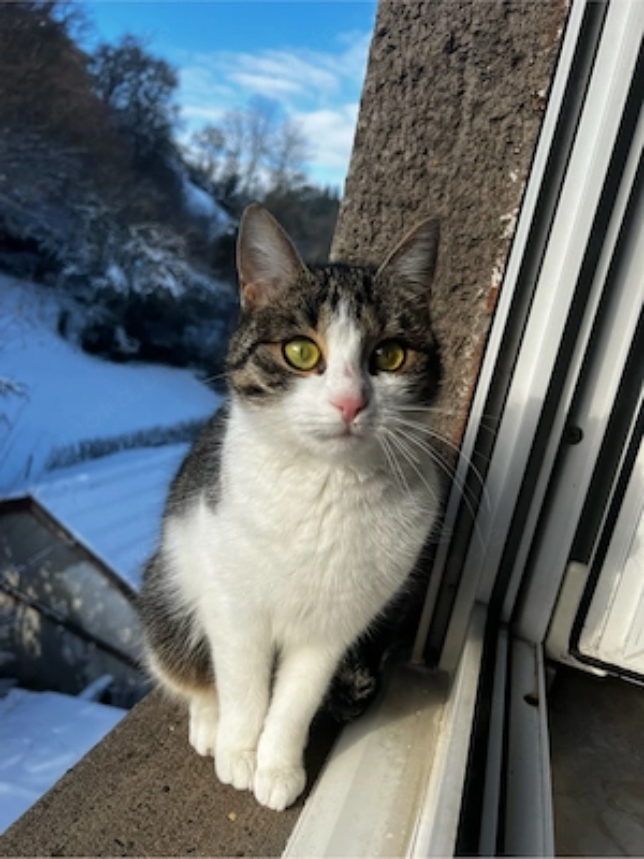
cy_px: 430
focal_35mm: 26
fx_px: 645
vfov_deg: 67.3
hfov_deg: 53.1
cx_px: 322
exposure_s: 1/1934
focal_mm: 5.7
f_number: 1.5
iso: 50
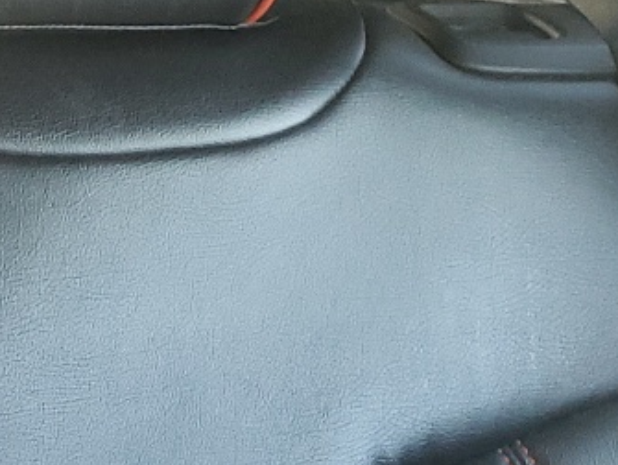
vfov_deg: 11.7
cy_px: 590
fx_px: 2216
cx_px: -594
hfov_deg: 13.7
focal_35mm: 124
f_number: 1.5
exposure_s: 1/60.2
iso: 83
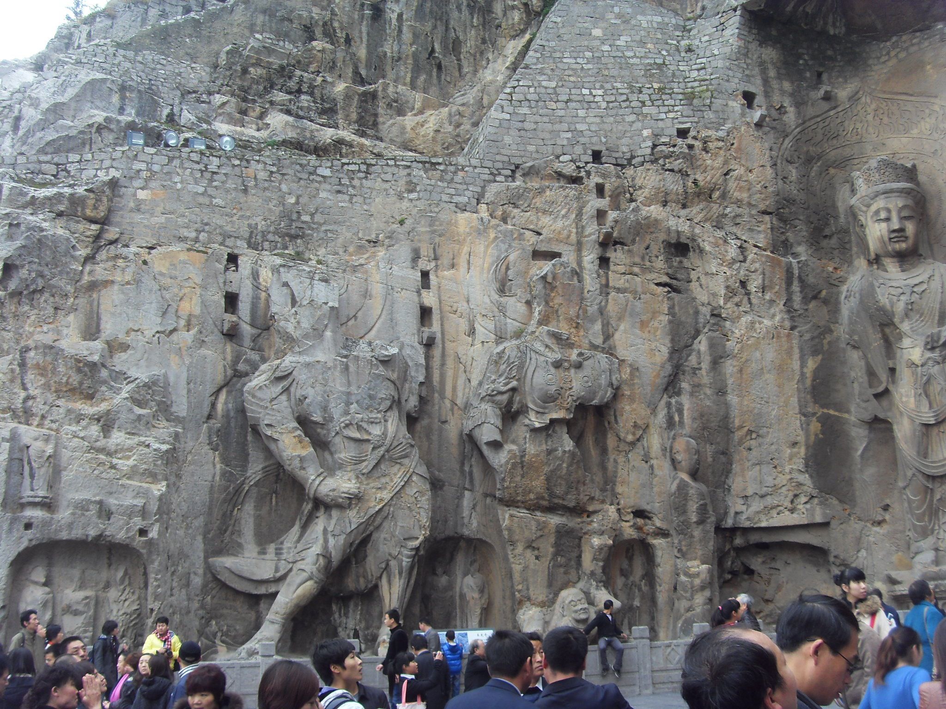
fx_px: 1066
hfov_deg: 47.9
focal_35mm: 39
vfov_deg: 36.8
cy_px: 354
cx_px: 473
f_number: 3.5
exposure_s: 1/90
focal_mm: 6.6
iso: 100
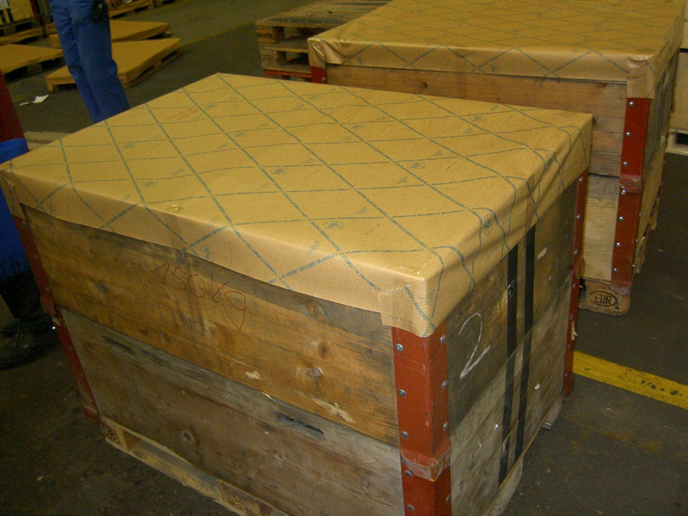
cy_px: 258
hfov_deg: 54.0
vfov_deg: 41.8
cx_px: 344
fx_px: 676
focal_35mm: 34
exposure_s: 1/60
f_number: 2.8
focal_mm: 5.6
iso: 200
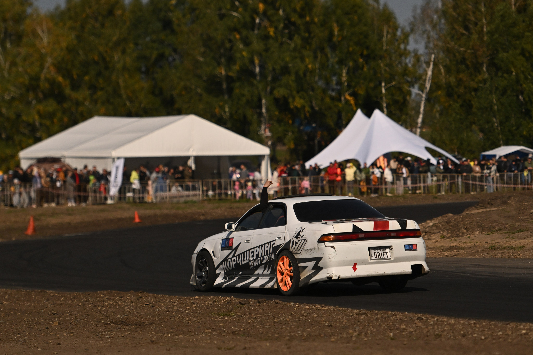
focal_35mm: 210
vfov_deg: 6.5
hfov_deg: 9.8
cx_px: 266
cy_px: 178
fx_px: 3109
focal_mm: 140
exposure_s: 1/32000
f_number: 2.8
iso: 500
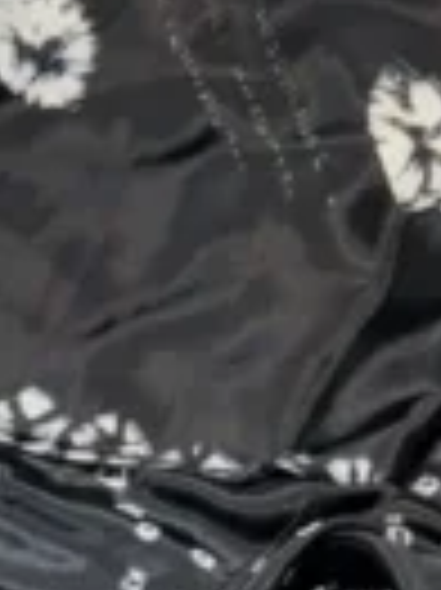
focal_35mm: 159
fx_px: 2705
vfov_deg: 9.7
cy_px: 1756
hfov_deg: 9.3
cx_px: 338
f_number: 1.6
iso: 64
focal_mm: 5.96
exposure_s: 1/100
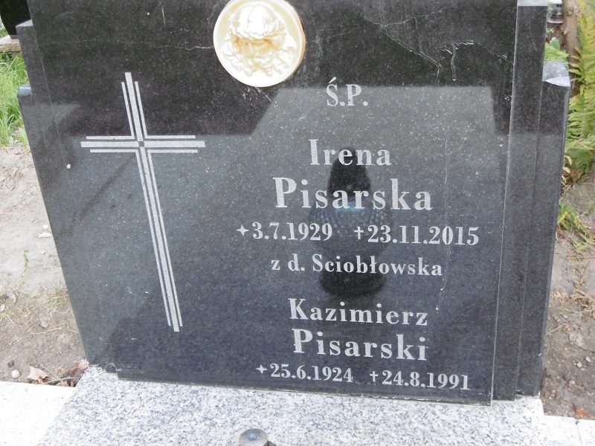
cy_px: 223
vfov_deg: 33.6
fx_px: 739
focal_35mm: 43
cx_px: 298
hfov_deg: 43.9
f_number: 3.8
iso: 400
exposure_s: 1/100
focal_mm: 7.7
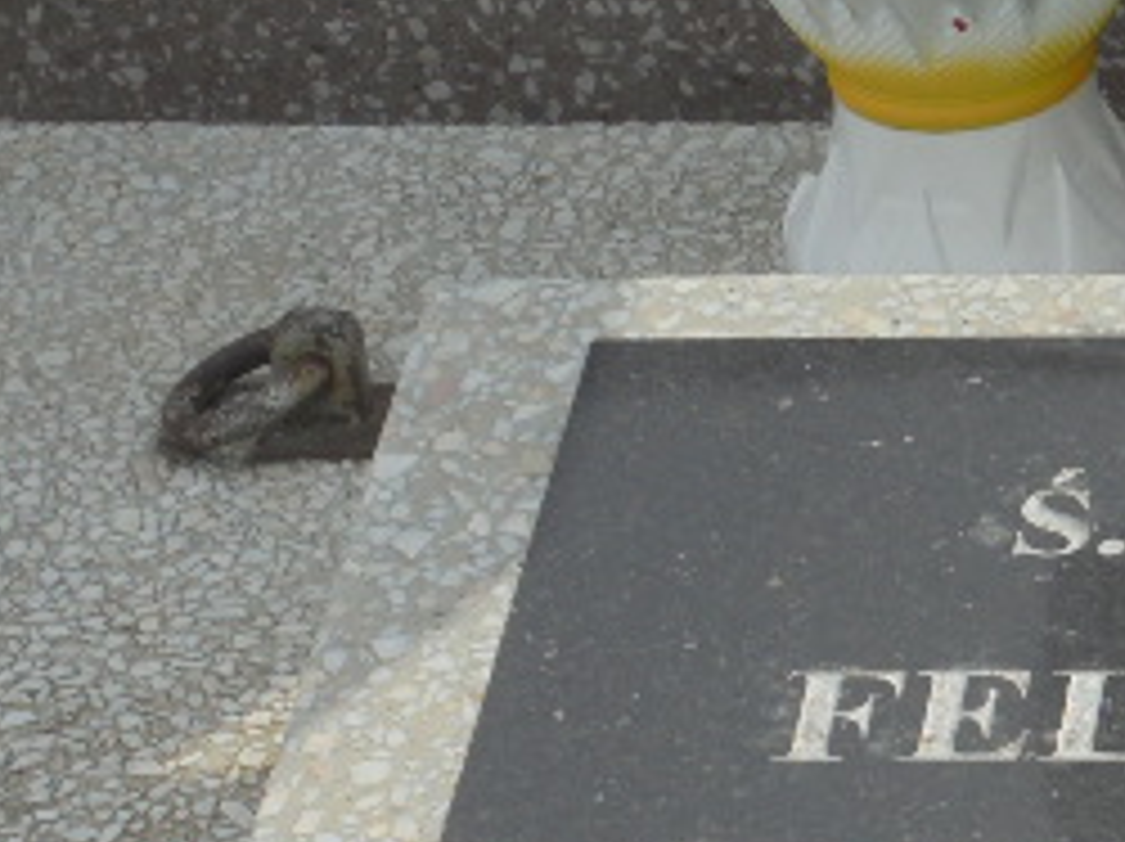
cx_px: 1206
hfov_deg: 10.5
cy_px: 585
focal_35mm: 187
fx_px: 6072
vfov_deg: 7.9
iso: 100
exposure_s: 1/500
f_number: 6.1
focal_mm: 13.1
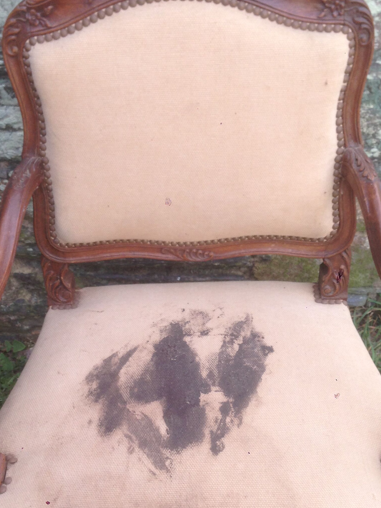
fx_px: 778
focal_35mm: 53
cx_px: 180
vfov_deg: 35.9
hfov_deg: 27.5
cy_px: 324
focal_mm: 4.12
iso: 50
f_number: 2.4
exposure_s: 1/251
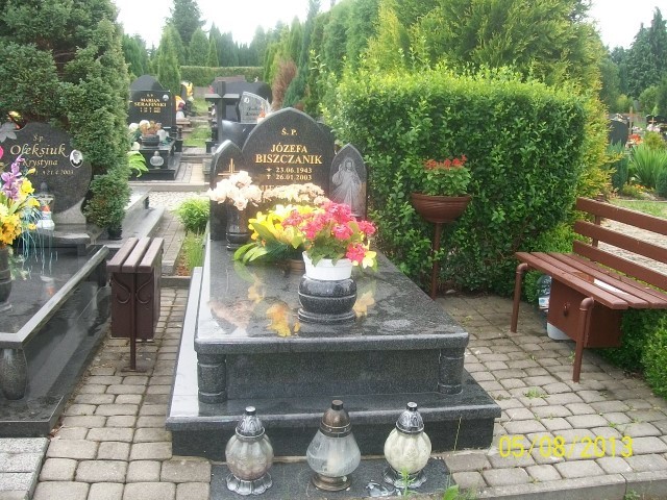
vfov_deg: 39.7
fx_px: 694
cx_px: 334
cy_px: 250
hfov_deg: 51.4
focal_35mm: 36
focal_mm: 6
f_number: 2.7
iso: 80
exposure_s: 1/200
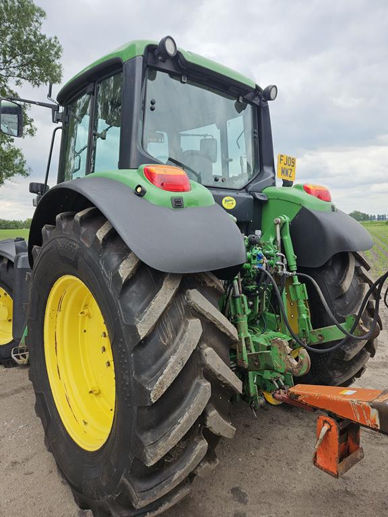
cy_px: 258
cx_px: 194
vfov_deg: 73.9
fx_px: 344
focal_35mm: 23
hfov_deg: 58.9
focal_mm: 5.4
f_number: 1.8
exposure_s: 1/728
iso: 25
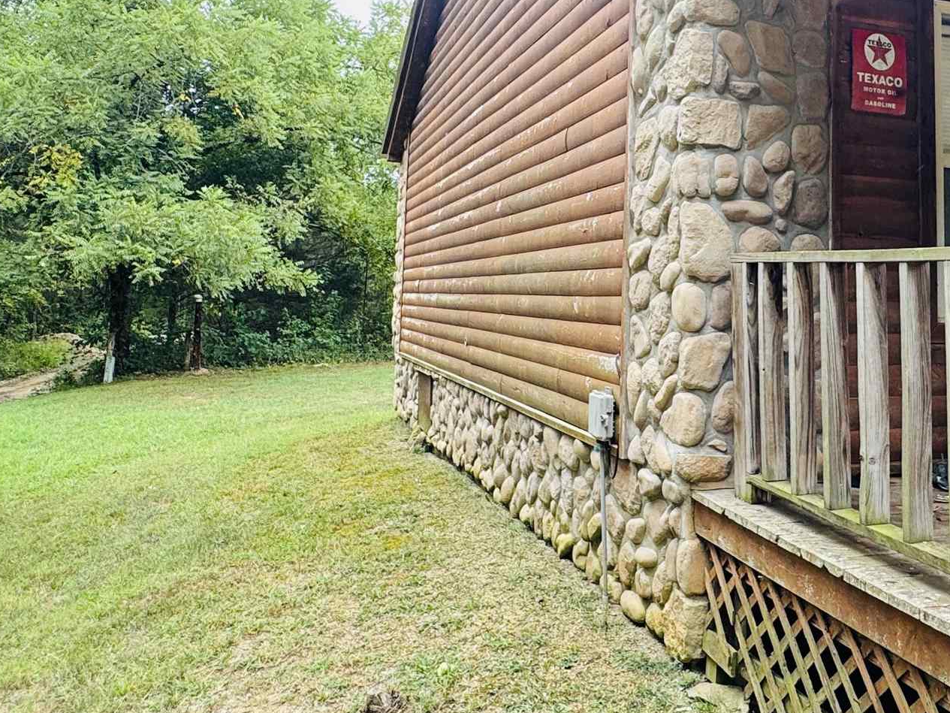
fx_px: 933
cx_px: 641
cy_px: 225
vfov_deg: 41.1
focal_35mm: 34
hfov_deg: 52.8
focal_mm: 2.22
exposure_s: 1/99
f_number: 2.2
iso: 64
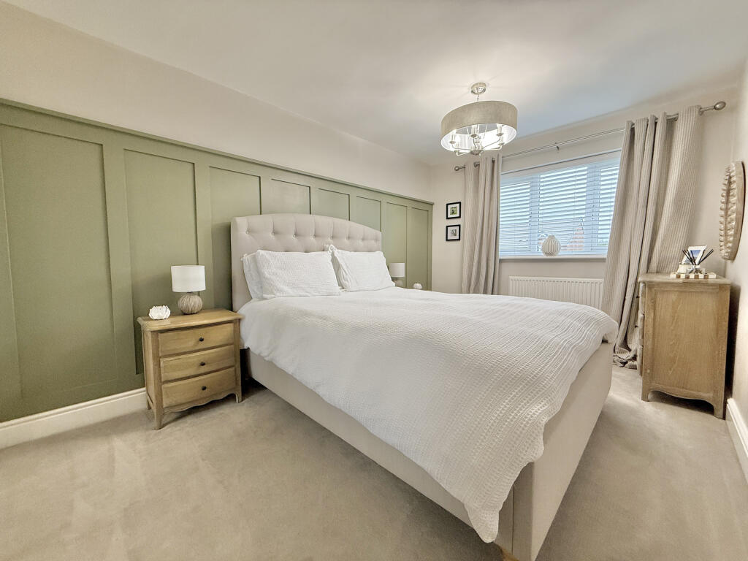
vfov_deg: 85.7
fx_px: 303
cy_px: 280
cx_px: 374
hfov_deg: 102.1
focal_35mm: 14
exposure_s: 1/100
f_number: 2.2
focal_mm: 2.22
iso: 200
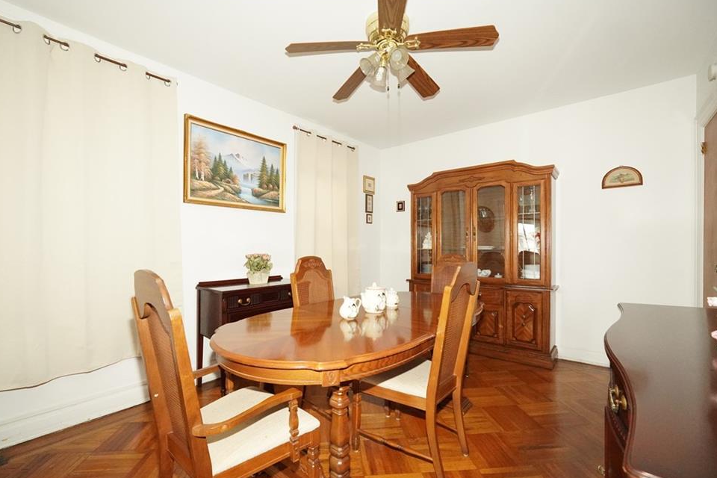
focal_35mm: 16
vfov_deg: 73.7
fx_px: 319
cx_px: 350
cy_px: 246
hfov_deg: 96.7
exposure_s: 1/125
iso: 6400
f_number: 4.5
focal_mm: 10
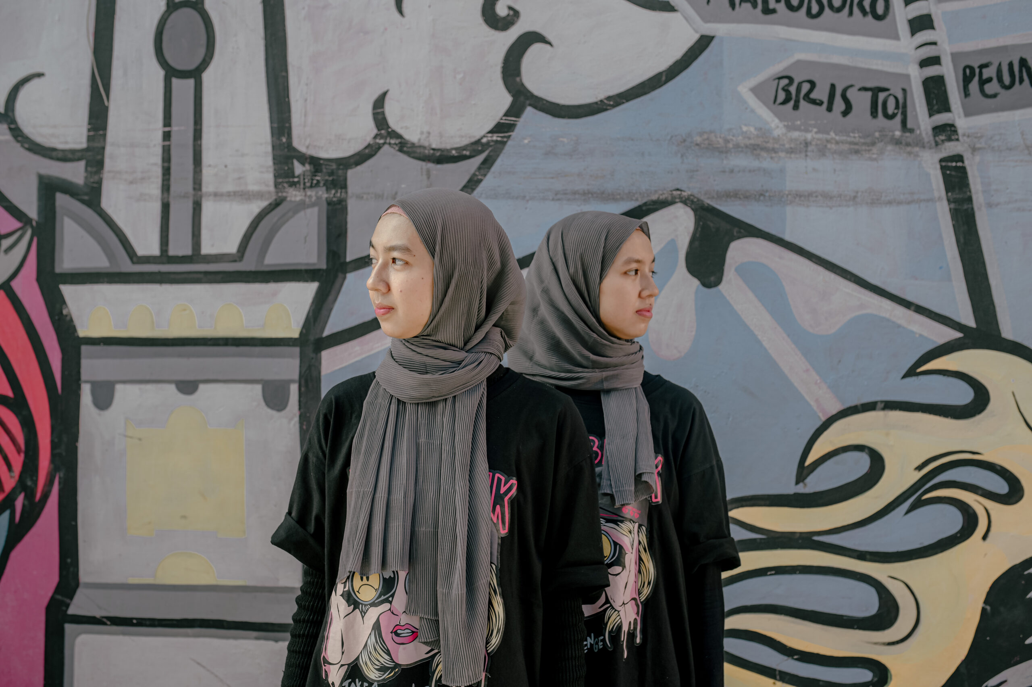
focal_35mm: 35
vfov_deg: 37.8
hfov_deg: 54.5
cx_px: 516
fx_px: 1003
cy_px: 344
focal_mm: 35
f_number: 4.5
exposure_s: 1/125
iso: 125
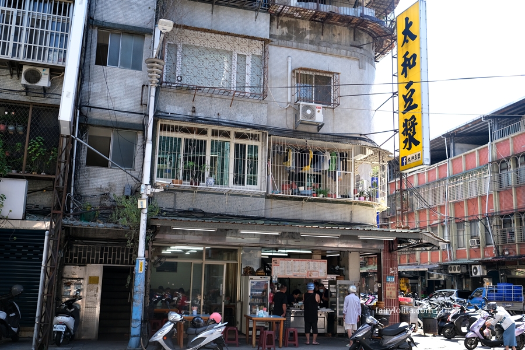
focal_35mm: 35
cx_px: 262
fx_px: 510
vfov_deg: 37.9
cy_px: 175
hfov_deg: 54.4
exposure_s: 1/450
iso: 400
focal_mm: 23
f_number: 3.6
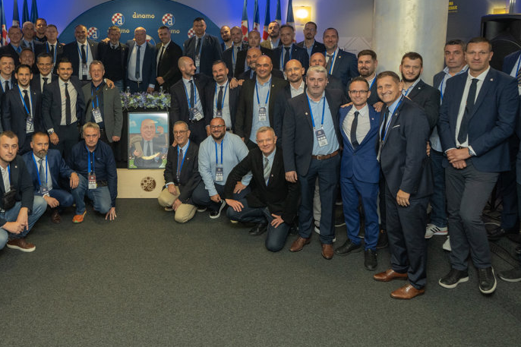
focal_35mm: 28
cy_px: 95
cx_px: 182
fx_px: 405
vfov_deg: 45.1
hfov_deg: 64.1
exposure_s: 1/80
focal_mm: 16
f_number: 4.5
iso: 1600
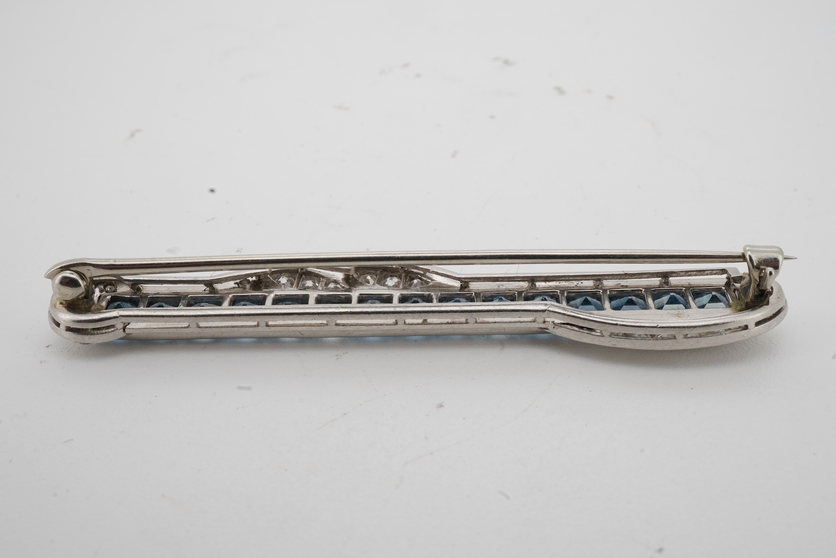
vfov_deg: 29.9
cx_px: 418
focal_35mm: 45
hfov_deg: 43.6
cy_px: 279
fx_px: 1045
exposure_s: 1/125
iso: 400
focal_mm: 30
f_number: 22
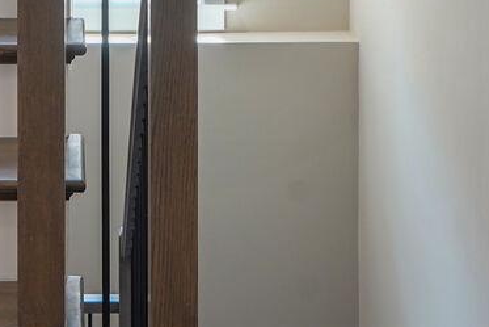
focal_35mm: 88
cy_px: -243
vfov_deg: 14.0
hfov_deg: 22.7
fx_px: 1196
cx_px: 68
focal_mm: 19
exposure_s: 1/15
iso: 800
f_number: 8
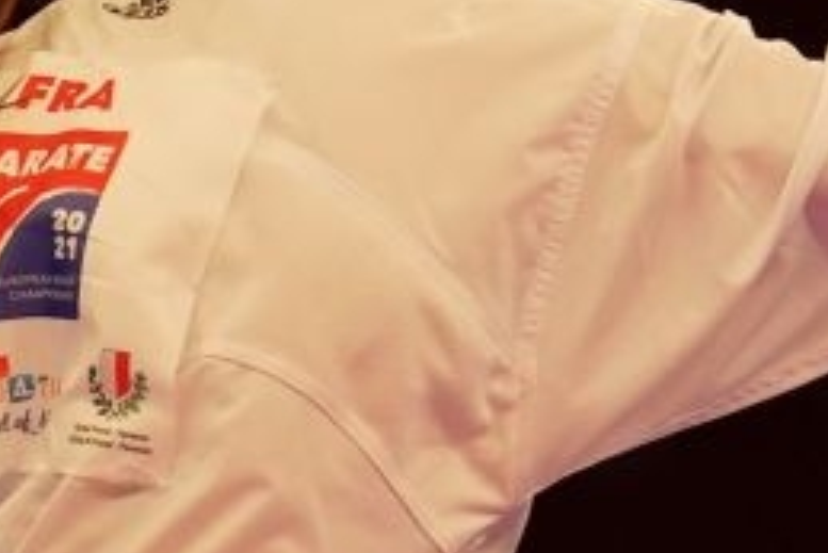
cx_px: 448
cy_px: 681
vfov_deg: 1.2
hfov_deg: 1.8
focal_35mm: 1161
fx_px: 26717
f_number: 2.8
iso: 1600
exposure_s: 1/1000
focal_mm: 167
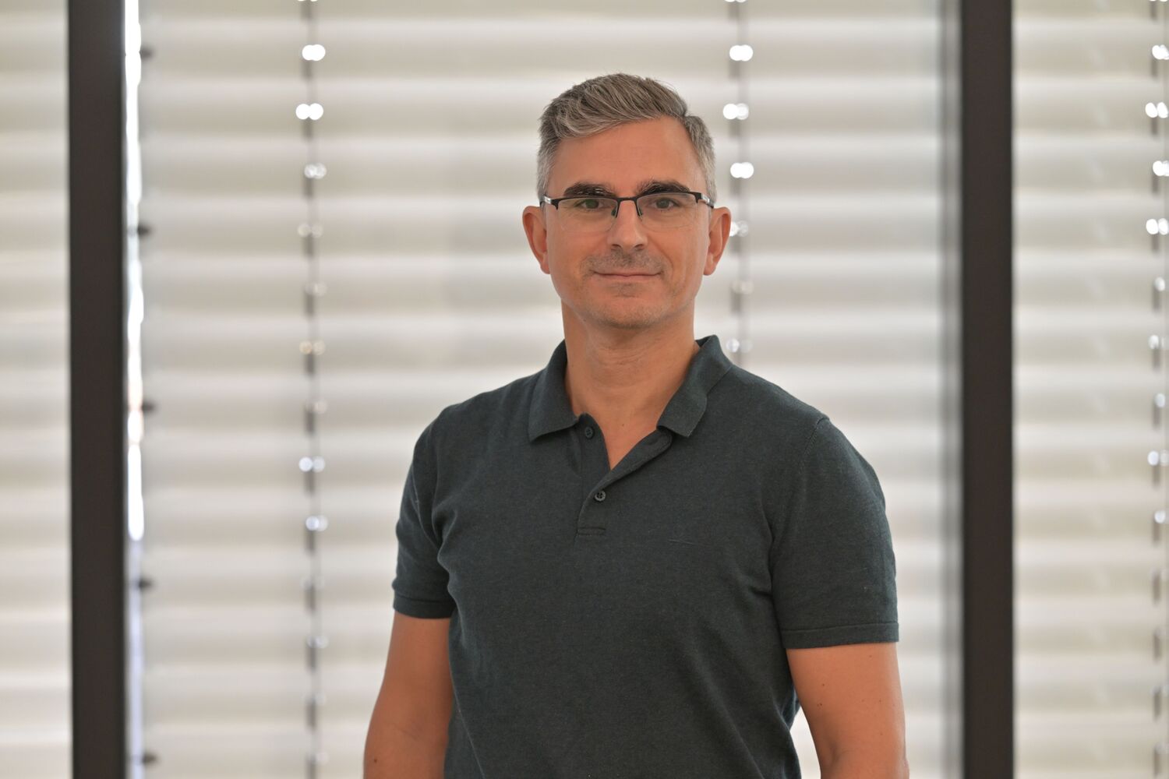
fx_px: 3734
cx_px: 584
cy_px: 390
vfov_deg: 11.9
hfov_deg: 17.8
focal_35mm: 115
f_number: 3.5
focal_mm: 115
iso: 1250
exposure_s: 1/125
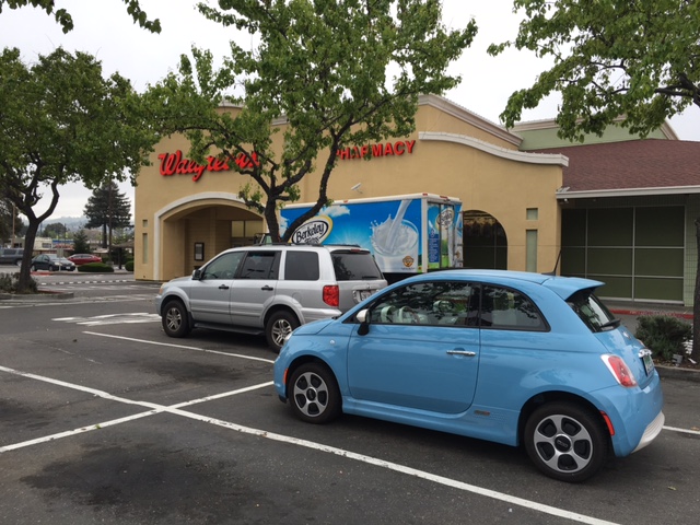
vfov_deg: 48.2
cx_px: 350
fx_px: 586
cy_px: 262
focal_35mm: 29
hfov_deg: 61.7
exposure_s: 1/173
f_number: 2.2
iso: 25
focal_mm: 4.15
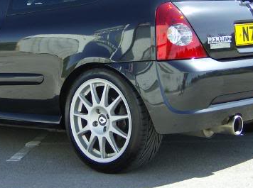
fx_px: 590
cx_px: 92
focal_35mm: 81
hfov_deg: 24.1
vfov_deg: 18.0
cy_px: 41
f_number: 2.8
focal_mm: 6
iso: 100
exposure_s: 1/436
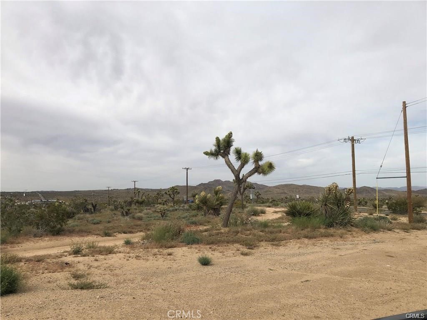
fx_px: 345
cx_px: 214
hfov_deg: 63.4
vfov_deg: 49.7
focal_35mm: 28
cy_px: 160
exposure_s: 1/4000
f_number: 1.8
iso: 25
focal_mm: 4
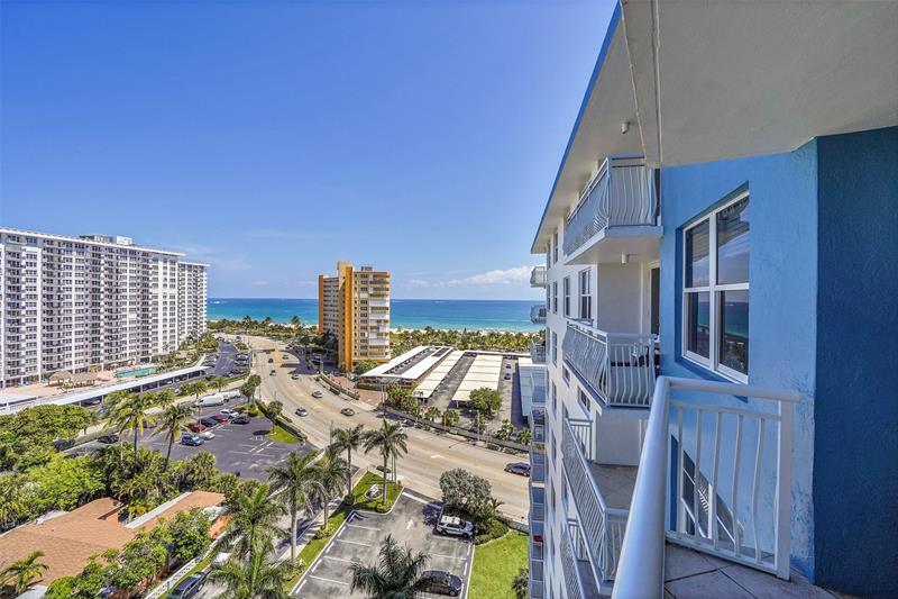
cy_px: 300
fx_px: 324
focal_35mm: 13
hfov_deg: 108.3
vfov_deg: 85.4
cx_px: 449
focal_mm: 13
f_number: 8
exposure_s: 1/1250
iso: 400
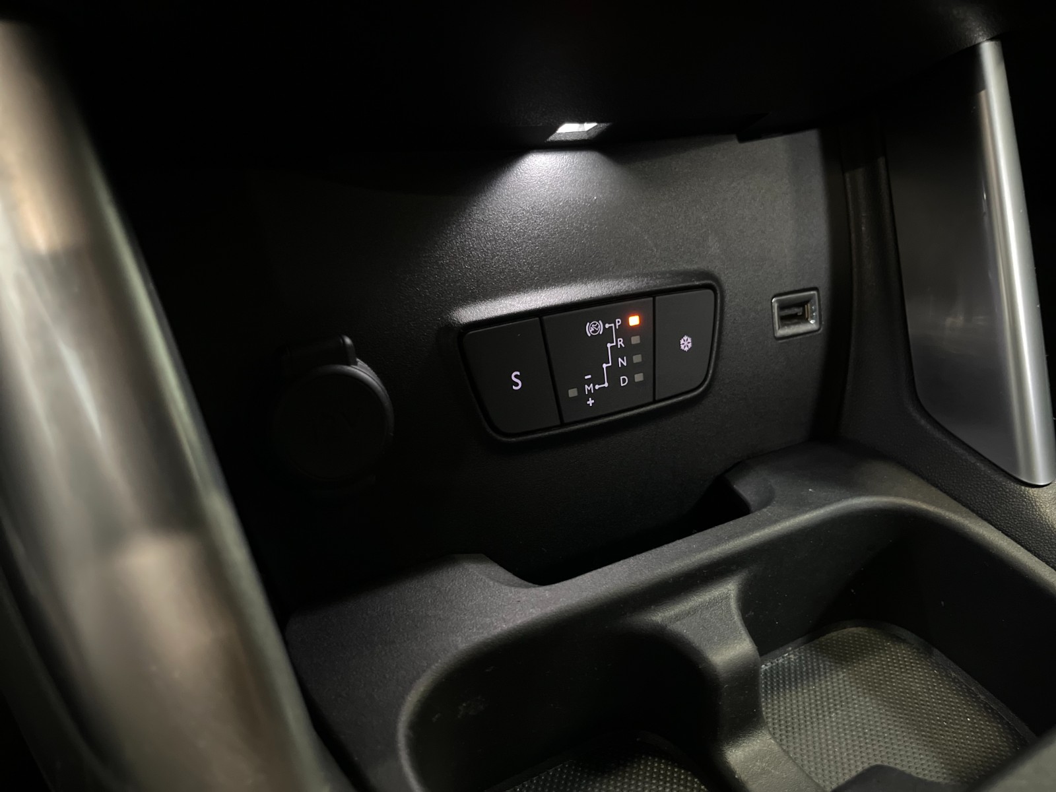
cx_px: 528
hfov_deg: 67.3
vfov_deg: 53.1
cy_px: 396
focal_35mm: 26
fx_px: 793
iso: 1000
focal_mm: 5.1
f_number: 1.6
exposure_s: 1/17
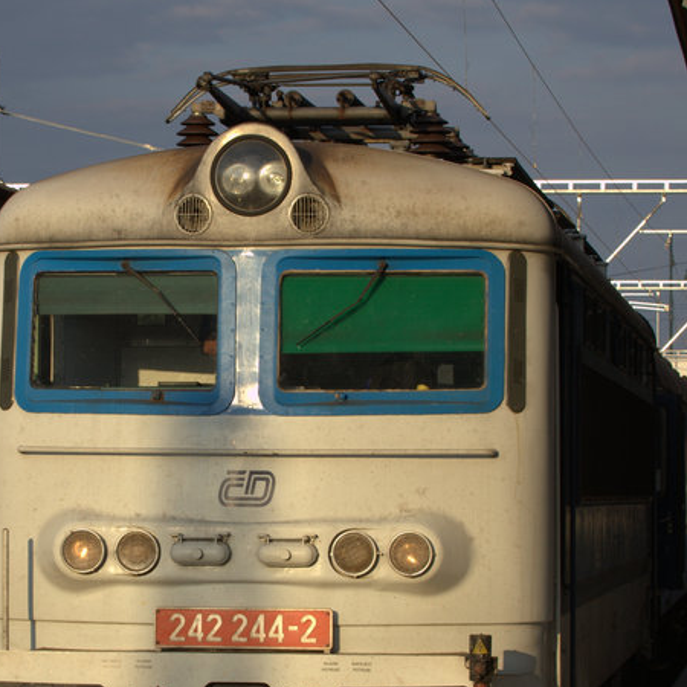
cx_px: 198
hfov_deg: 11.3
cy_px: 424
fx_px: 3458
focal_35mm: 154
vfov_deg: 11.3
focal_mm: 70
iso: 320
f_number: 9
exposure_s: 1/250
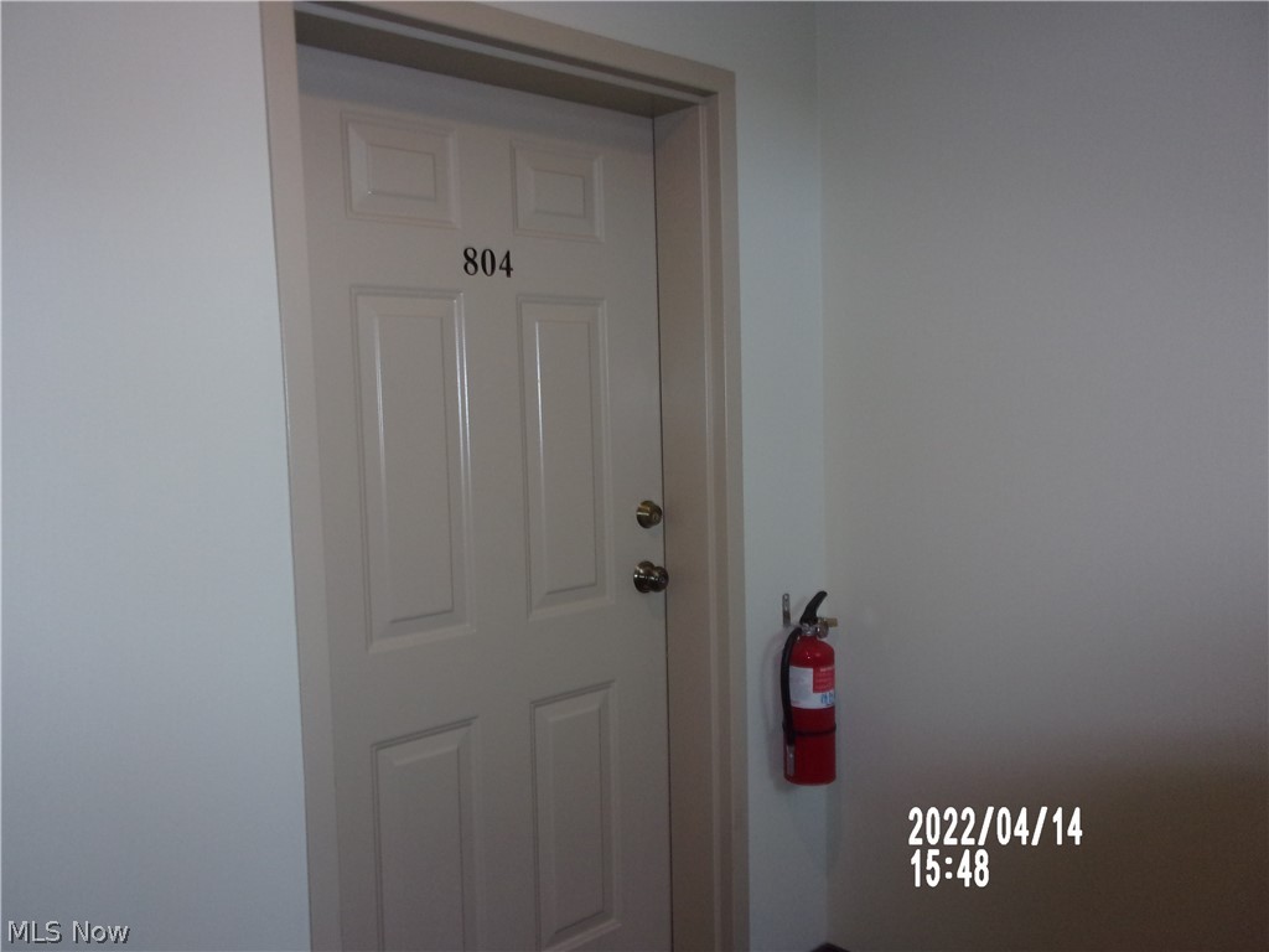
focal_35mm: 28
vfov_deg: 49.7
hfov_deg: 63.4
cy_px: 476
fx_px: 1026
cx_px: 634
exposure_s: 1/34
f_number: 3.9
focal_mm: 5.1
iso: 200
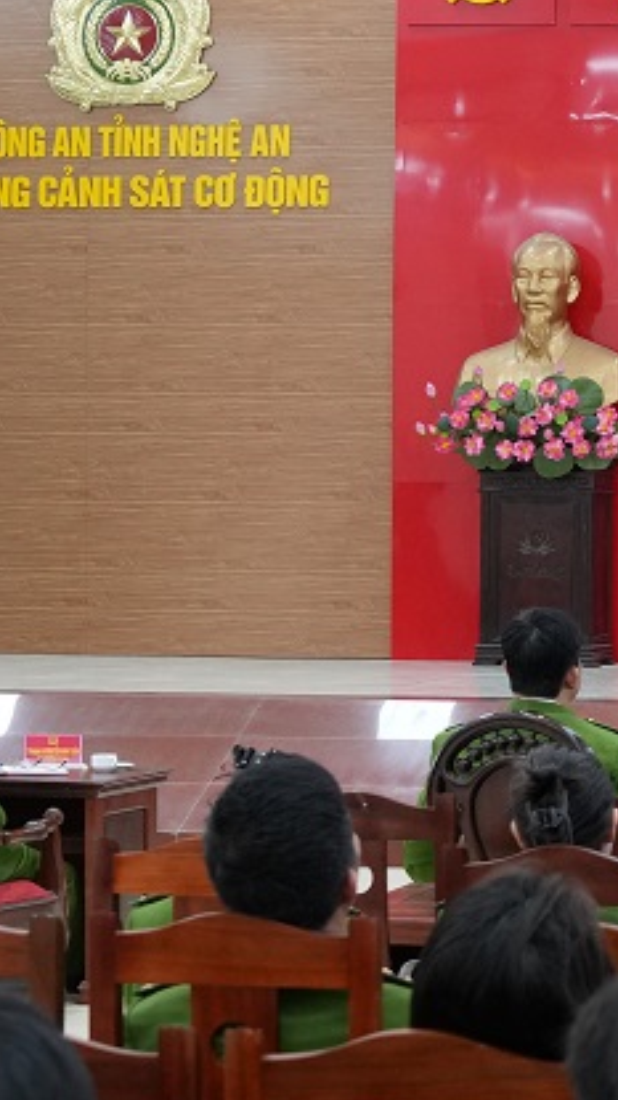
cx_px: 1159
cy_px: 636
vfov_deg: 22.9
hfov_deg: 11.9
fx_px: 2713
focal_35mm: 93
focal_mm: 24
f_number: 4
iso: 1600
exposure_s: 1/160
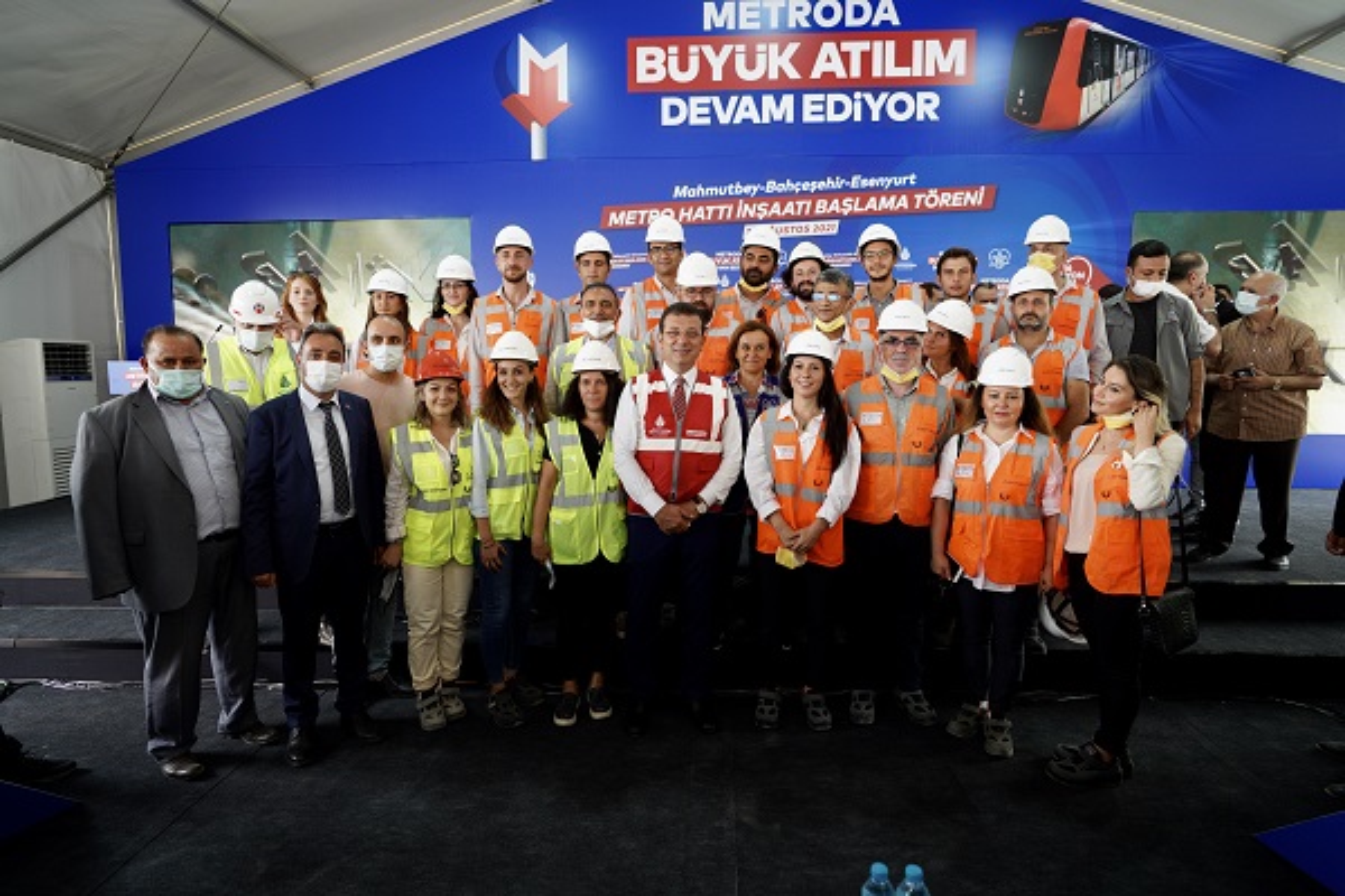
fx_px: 710
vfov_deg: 64.6
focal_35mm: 19
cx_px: 672
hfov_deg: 86.9
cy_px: 448
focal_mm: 19
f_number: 2.8
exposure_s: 1/125
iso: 400
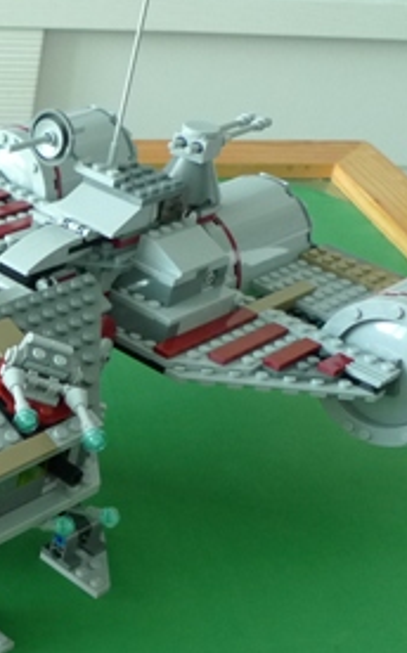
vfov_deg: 33.7
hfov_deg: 19.5
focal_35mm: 59
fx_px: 1049
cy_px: 513
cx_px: -175
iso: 250
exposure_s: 1/30
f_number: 2
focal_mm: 5.1
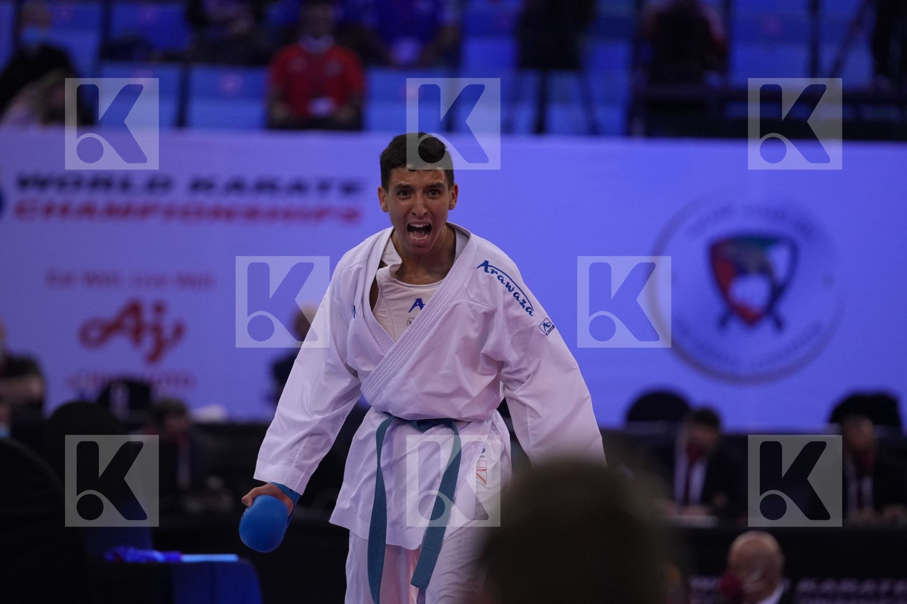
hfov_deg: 6.9
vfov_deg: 4.6
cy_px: 302
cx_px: 454
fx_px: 7558
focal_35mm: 300
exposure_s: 1/1000
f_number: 2.8
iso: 1250
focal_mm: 200
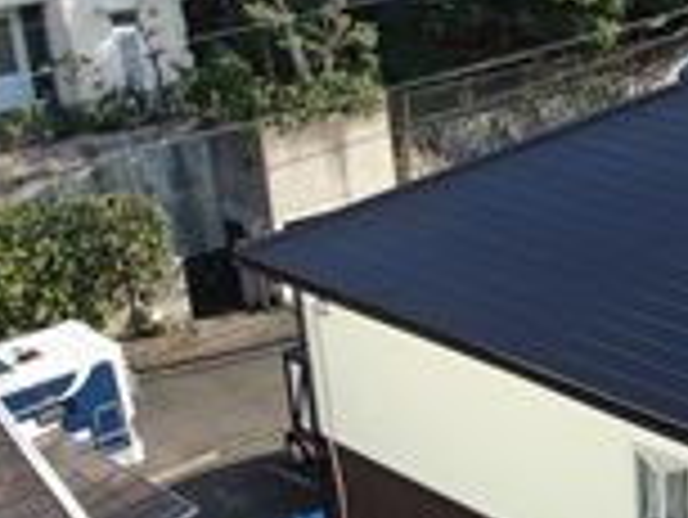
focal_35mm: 80
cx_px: 773
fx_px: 1591
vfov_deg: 18.4
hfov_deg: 22.8
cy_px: 351
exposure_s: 1/320
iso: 100
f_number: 3.3
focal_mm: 5.94
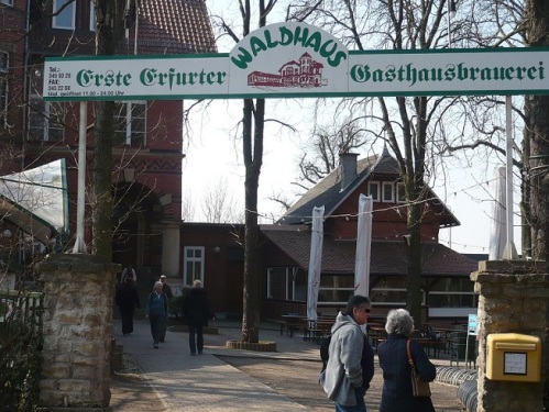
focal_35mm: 61
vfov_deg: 24.1
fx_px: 968
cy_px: 206
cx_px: 274
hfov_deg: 31.7
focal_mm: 7.5
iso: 100
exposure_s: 1/640
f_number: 3.2
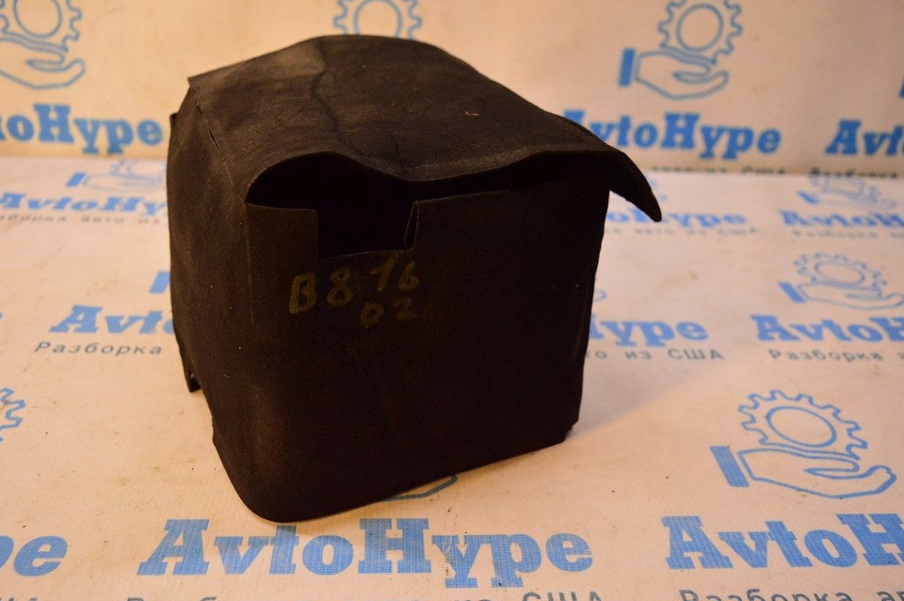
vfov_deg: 41.0
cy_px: 305
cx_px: 429
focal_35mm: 32
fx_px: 803
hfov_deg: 58.7
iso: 1600
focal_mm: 20
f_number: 4
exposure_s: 1/500
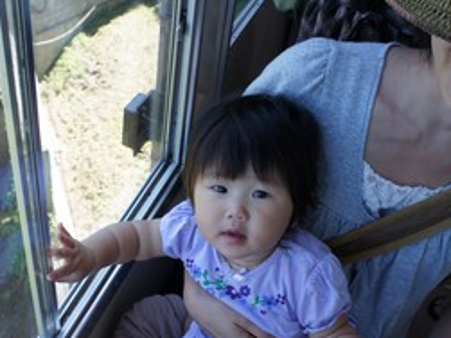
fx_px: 599
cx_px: 201
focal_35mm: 46
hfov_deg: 41.2
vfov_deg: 31.2
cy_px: 227
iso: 200
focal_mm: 20
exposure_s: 1/80
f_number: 5.6
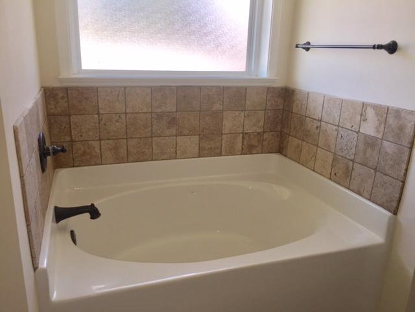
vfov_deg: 48.2
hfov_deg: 61.7
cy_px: 156
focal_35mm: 29
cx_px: 208
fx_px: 348
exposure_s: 1/83
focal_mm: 4.15
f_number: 2.2
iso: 32
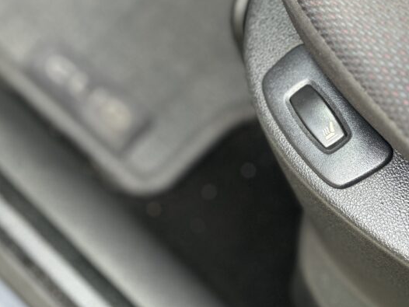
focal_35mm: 117
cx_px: 198
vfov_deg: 12.7
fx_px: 1383
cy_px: 101
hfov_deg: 16.8
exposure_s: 1/121
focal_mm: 9
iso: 250
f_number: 2.8
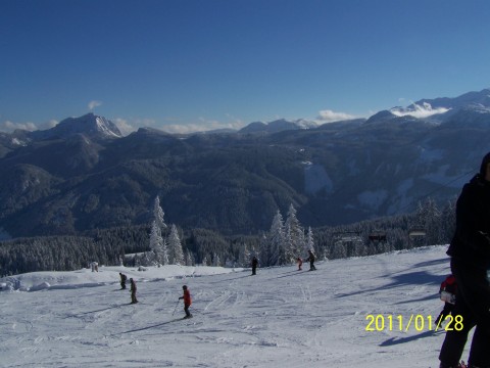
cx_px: 245
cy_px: 184
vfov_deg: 37.7
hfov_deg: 49.0
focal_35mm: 38
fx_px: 538
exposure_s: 1/1000
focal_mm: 6.3
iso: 64
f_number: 5.6
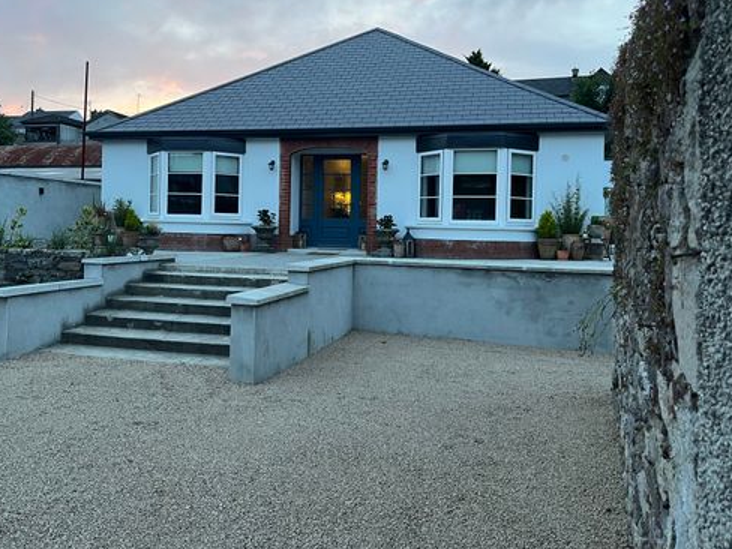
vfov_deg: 44.0
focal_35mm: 32
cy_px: 226
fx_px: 677
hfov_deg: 56.6
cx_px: 309
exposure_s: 1/74
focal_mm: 5.1
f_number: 1.6
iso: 125
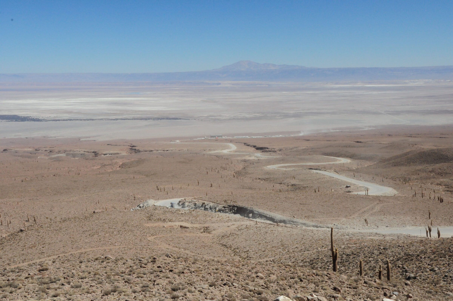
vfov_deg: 23.7
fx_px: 716
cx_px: 226
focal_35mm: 57
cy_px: 150
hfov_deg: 35.1
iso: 900
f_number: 22
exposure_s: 1/125
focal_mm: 38
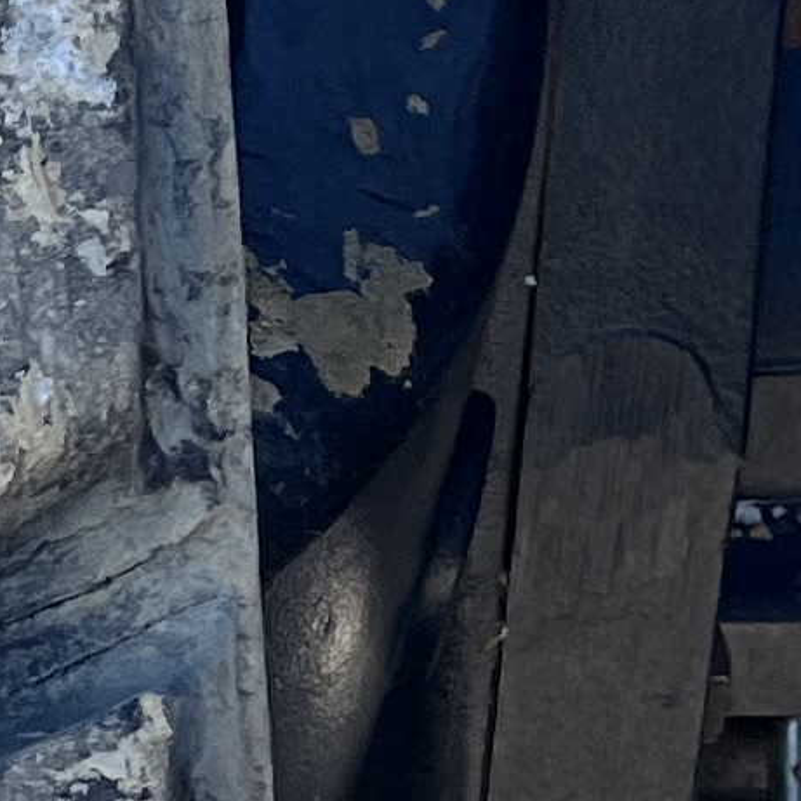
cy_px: 1010
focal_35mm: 201
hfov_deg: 7.7
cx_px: -1534
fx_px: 5262
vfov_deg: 8.6
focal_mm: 5.1
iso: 50
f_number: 1.6
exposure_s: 1/676
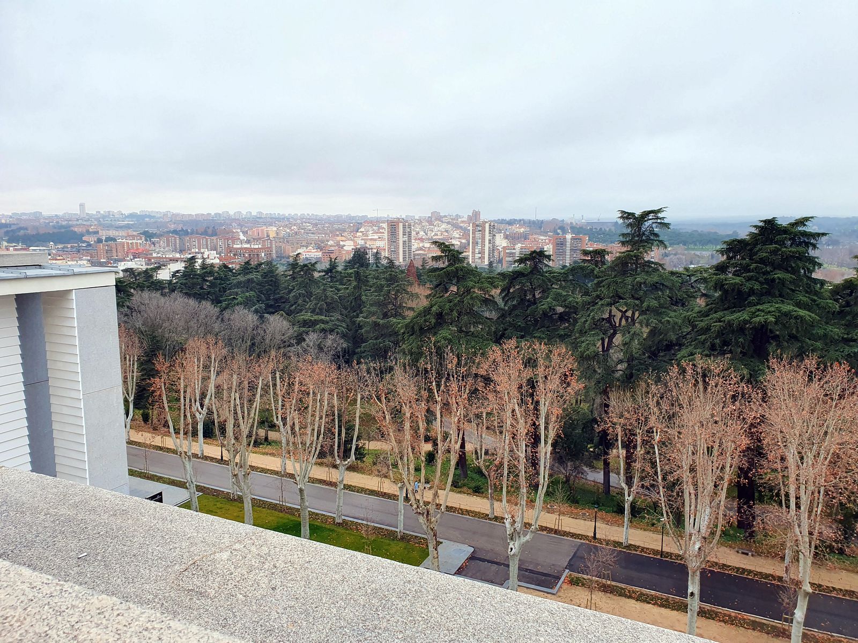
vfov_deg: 53.1
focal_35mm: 26
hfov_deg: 67.3
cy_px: 322
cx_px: 429
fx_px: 644
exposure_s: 1/281
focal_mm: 4.32
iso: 50
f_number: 2.4
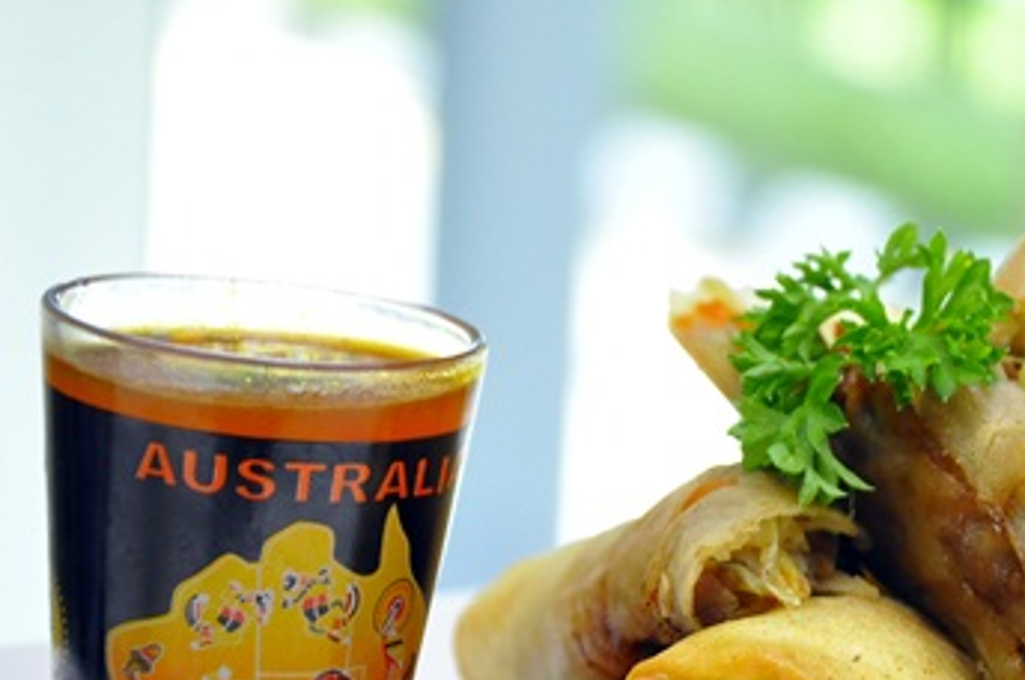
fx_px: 6451
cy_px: 465
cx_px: 825
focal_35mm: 227
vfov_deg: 6.0
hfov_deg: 9.1
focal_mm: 80
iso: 800
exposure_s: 1/100
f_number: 5.3
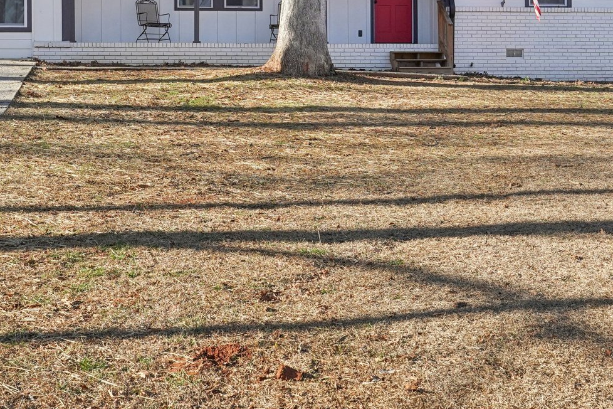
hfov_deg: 29.6
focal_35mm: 68
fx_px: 1159
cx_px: 300
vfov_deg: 19.8
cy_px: 91
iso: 800
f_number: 8
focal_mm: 32.5
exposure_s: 1/1000
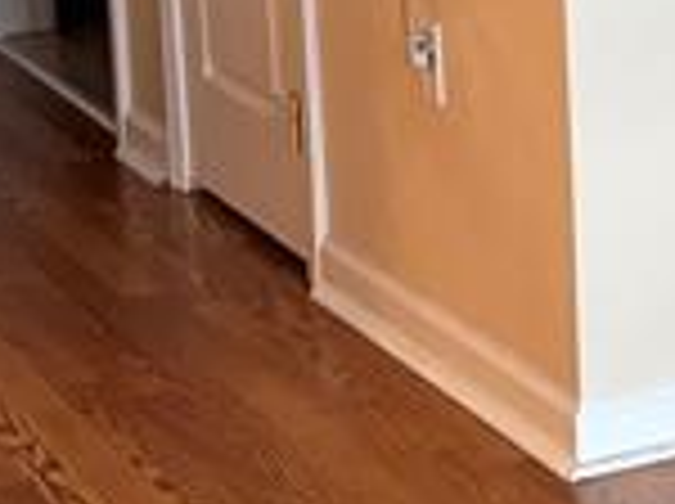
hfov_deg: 11.1
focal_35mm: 164
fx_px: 3193
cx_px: 1269
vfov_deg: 8.9
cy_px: -54
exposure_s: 1/60
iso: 640
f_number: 1.78
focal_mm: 6.76
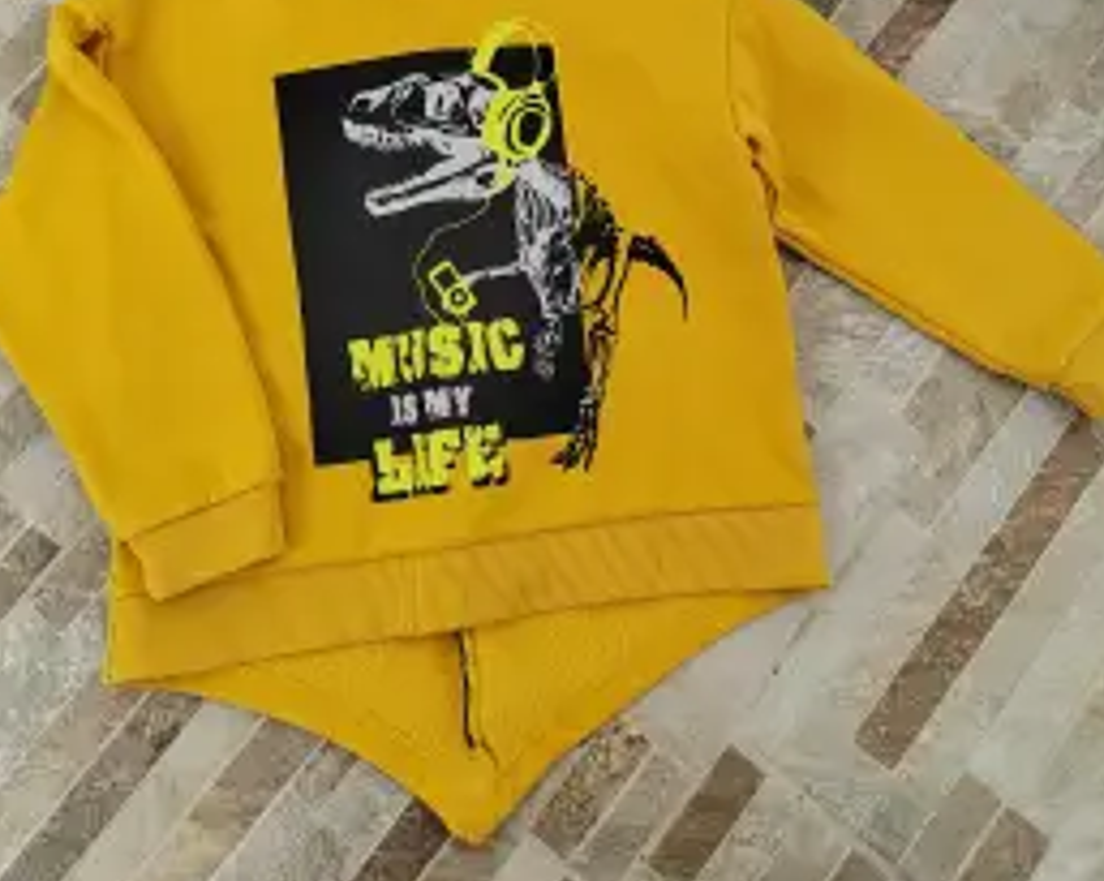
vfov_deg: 40.4
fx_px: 1142
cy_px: 176
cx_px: 571
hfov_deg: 51.6
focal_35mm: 35
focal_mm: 5.52
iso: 603
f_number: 1.9
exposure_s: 1/929
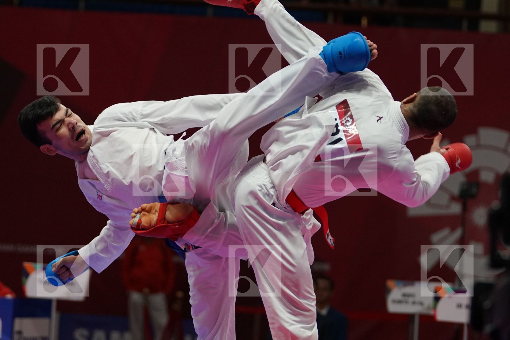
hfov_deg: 8.6
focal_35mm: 240
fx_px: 3400
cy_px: 170
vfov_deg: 5.7
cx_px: 255
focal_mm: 160
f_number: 4
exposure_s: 1/1000
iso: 2500
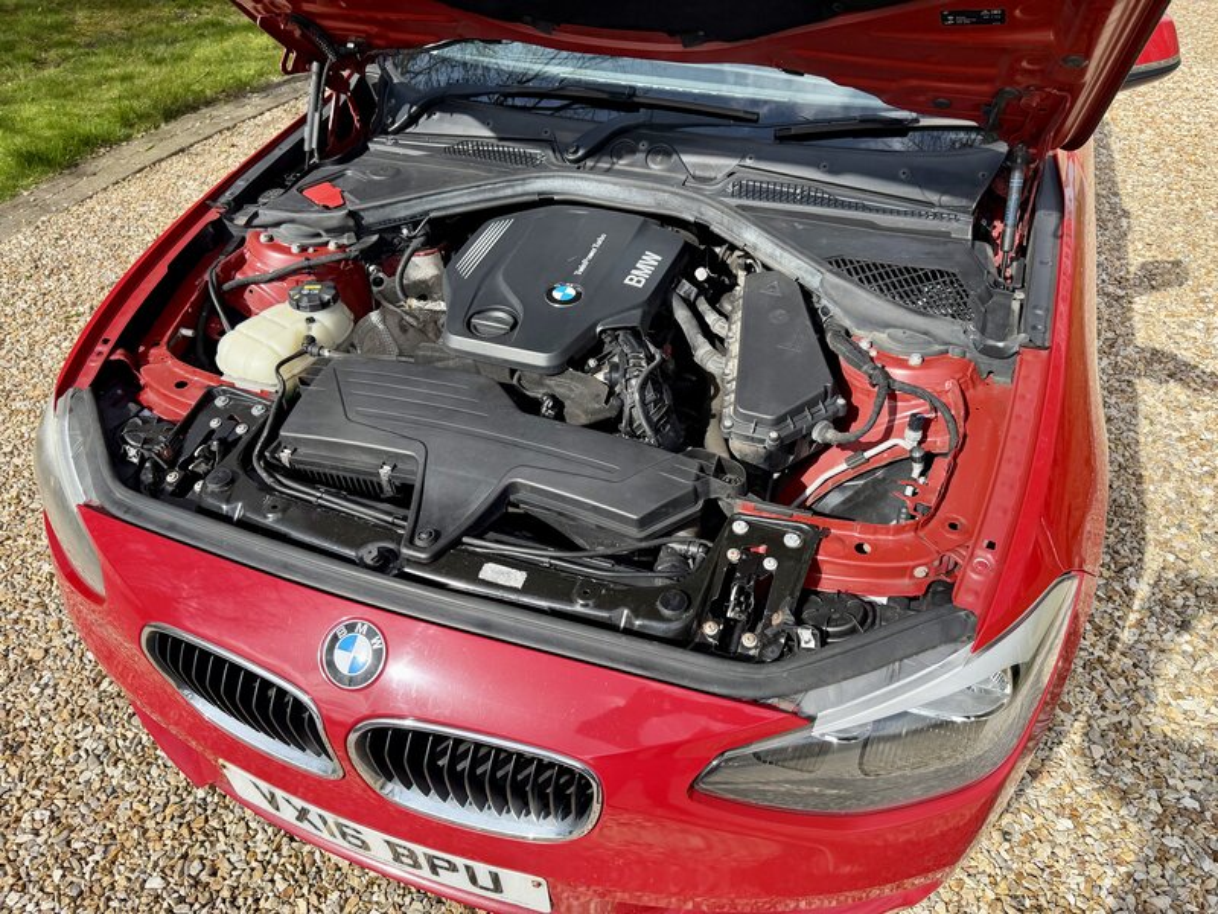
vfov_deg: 56.8
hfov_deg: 71.6
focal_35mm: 24
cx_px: 609
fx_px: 844
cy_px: 457
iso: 100
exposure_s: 1/2445
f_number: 1.78
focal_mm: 6.76
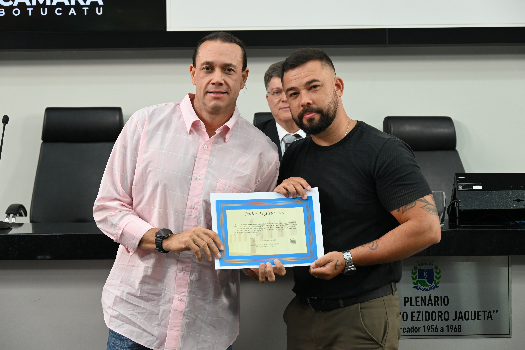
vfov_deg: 17.7
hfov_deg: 26.3
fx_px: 1123
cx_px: 262
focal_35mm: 77
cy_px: 175
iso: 1600
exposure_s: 1/125
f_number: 6
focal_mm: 77
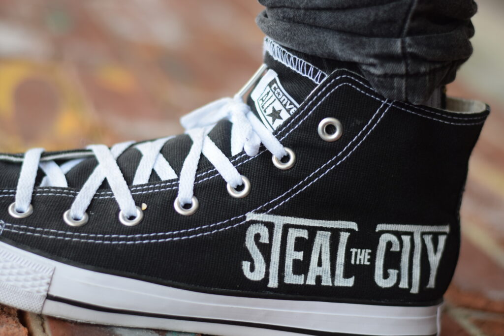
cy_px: 168
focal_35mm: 75
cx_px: 252
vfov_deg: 18.2
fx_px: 1050
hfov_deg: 27.0
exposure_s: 1/100
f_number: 1.8
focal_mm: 50
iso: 200
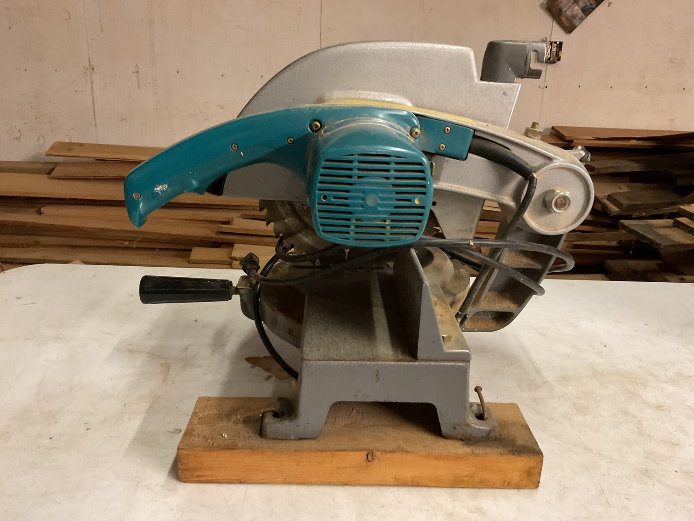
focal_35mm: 29
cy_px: 260
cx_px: 347
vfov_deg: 48.2
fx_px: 581
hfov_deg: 61.7
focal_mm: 3
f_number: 1.8
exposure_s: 1/40
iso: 250
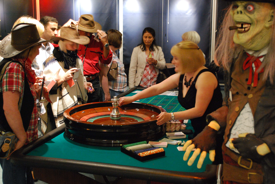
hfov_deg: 41.1
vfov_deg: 28.2
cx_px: 138
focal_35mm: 48
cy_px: 92
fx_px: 367
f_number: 4.8
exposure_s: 1/8
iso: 1600
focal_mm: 32
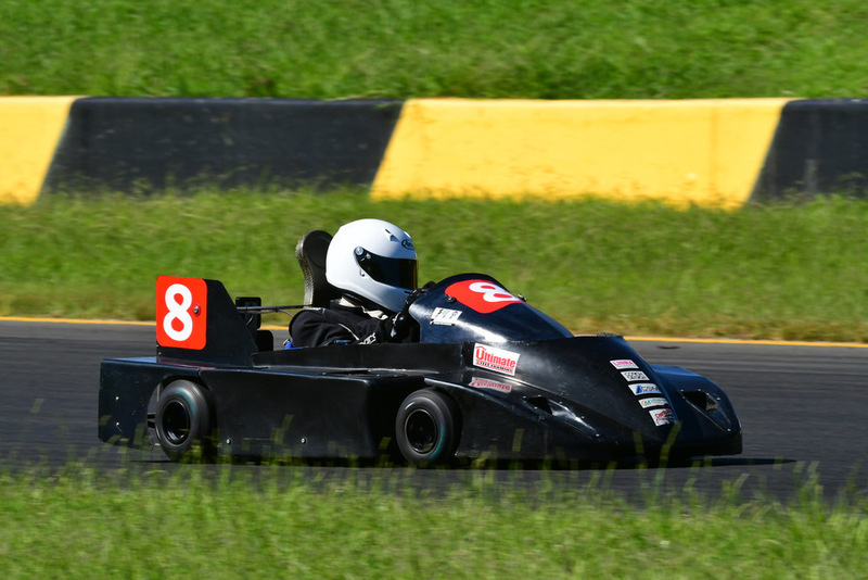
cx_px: 434
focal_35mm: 435
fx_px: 10492
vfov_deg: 3.2
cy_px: 290
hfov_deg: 4.7
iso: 500
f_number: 13
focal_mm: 290
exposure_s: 1/640
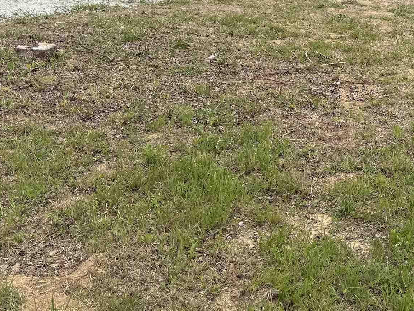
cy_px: -58
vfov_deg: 21.4
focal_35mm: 64
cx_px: 284
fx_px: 765
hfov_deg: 30.0
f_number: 1.78
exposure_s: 1/5319
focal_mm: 6.76
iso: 80
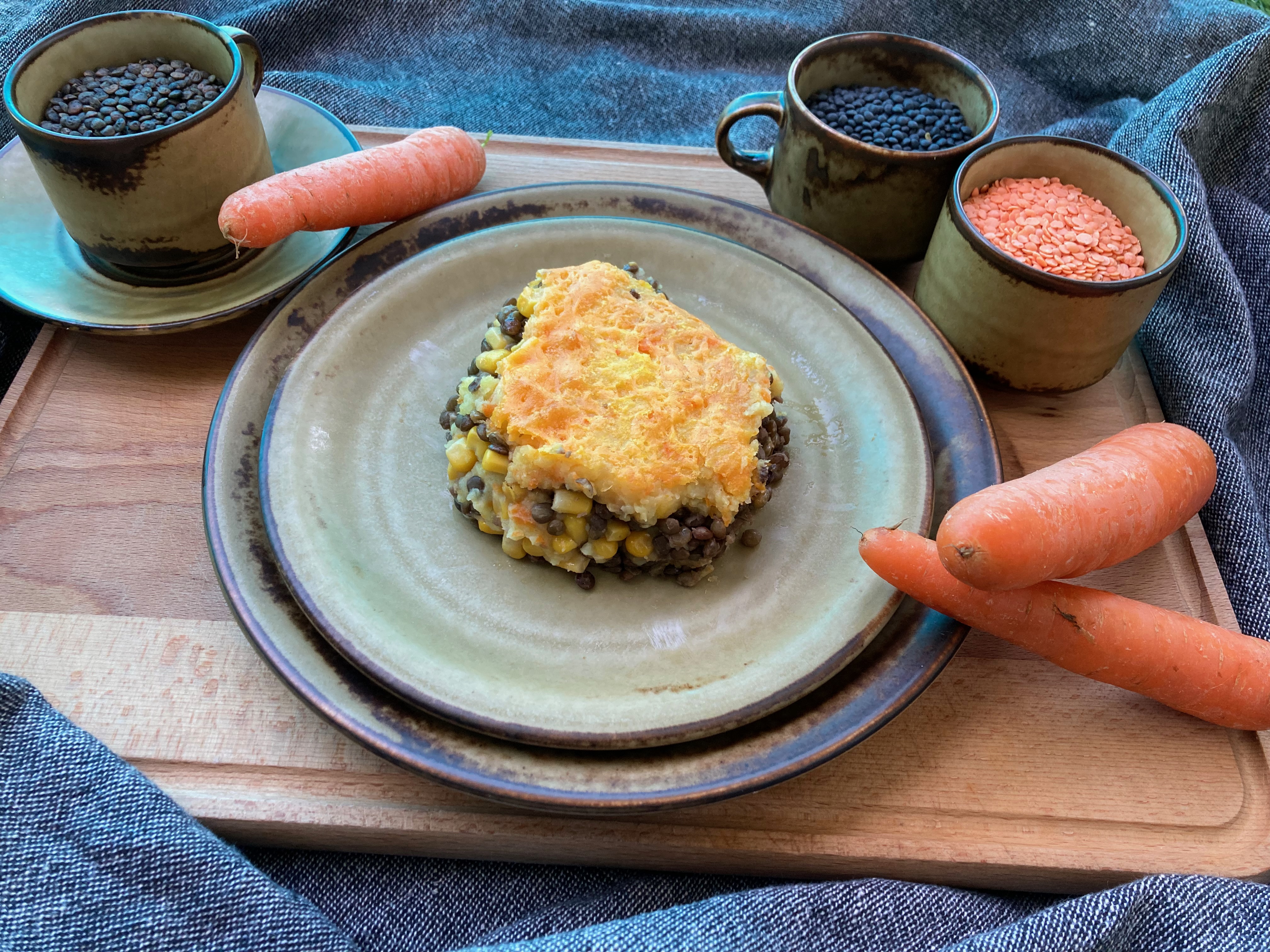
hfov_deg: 63.4
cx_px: 635
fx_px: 1027
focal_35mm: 28
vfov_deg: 49.7
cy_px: 476
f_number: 1.8
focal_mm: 3.99
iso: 80
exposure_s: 1/67
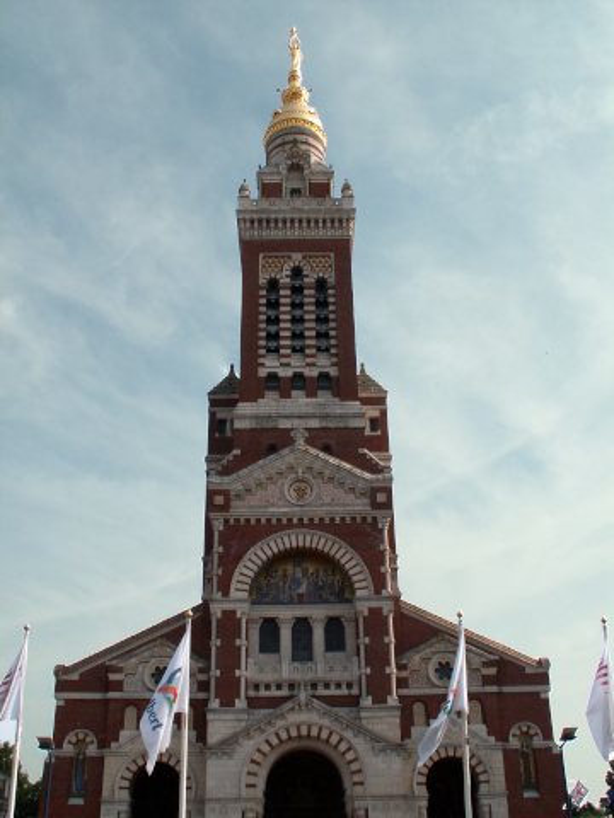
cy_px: 409
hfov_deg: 40.7
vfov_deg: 52.6
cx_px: 307
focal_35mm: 35
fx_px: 828
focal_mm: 5.86
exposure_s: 1/200
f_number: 8
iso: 50
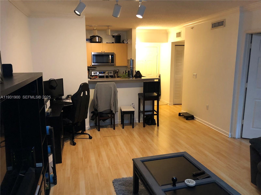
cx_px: 130
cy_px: 98
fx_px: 211
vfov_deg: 49.7
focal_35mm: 28
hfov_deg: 63.4
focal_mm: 3.99
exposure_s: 1/12
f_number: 1.8
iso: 100
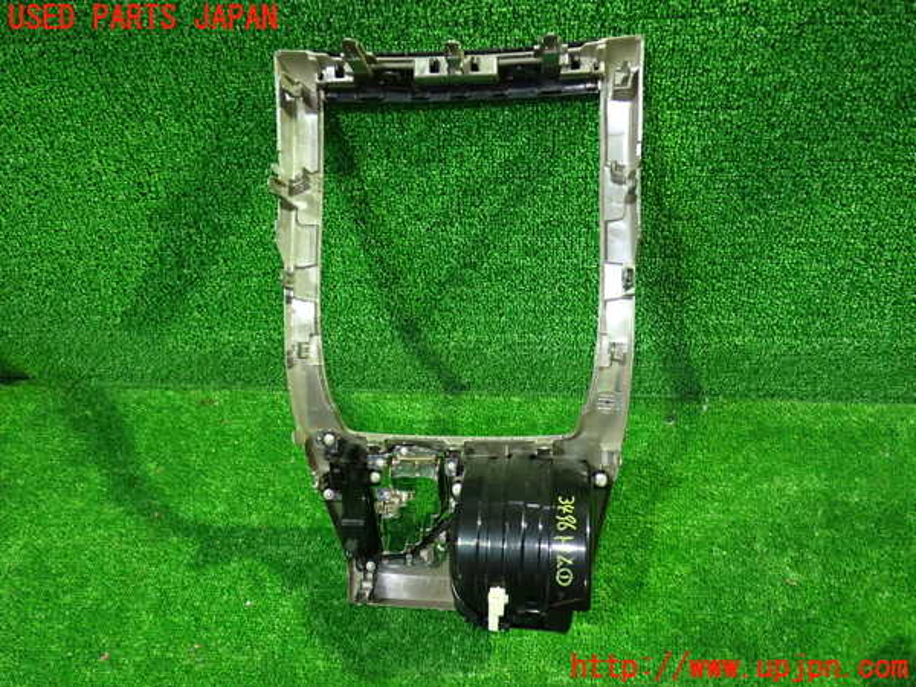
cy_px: 344
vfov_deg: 46.8
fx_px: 794
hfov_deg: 60.0
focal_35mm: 30
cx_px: 458
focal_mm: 5.4
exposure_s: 1/30
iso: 800
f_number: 2.3
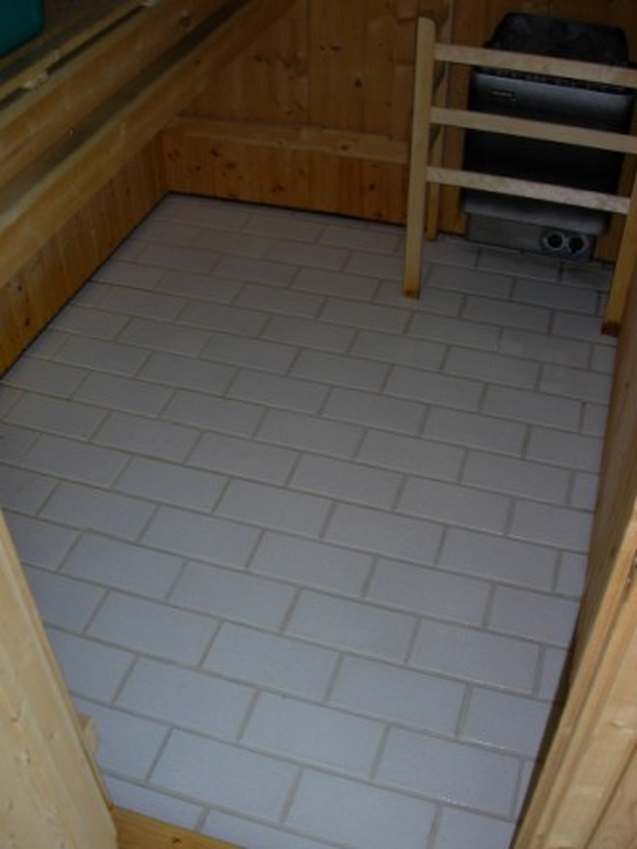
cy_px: 424
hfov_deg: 37.7
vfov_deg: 49.0
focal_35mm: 38
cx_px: 318
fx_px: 932
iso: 79
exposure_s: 1/64
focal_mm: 7.8
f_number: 2.8
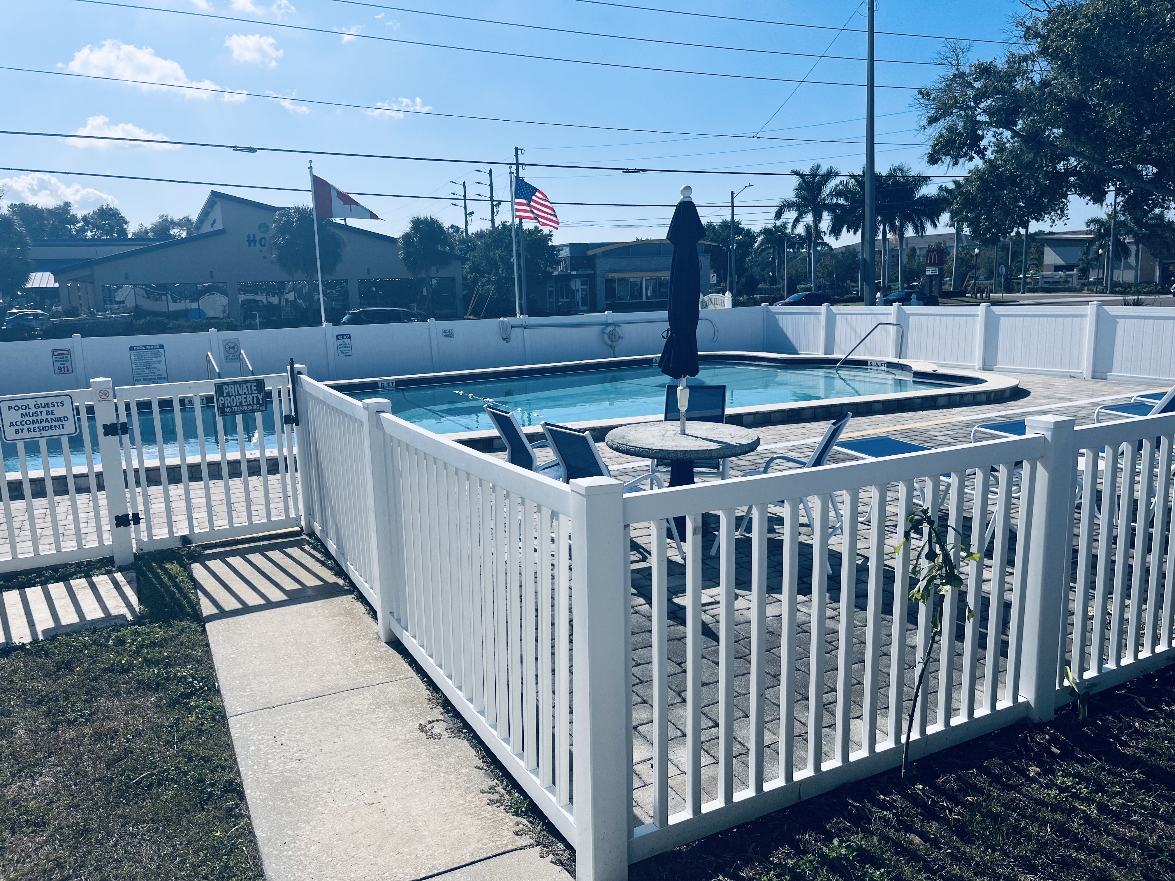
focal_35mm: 26
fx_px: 883
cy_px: 440
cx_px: 588
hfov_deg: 67.3
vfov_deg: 53.1
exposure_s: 1/7353
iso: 50
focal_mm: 5.1
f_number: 1.6
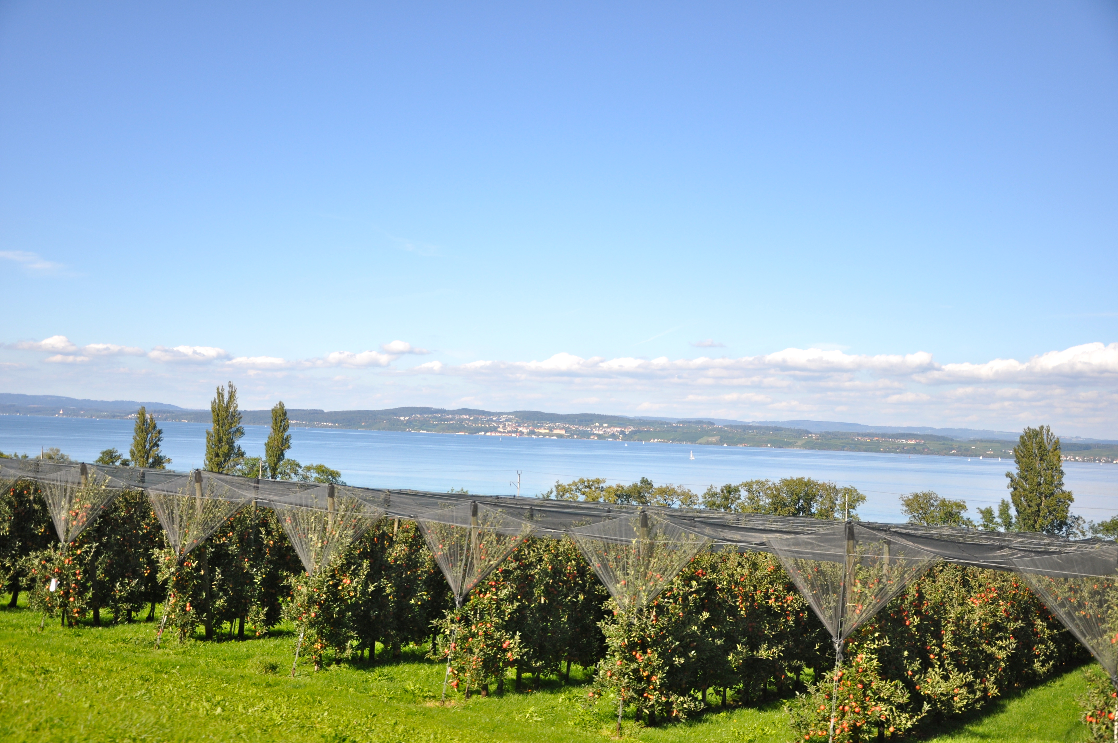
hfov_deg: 46.4
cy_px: 372
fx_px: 1303
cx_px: 559
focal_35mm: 42
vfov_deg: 31.8
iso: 250
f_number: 5
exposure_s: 1/1250
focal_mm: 28
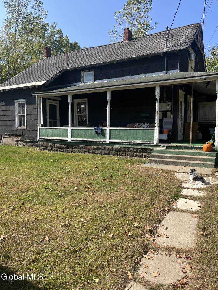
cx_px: 109
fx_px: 218
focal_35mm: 26
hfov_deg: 53.1
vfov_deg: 67.3
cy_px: 145
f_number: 1.6
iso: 50
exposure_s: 1/1776
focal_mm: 5.1
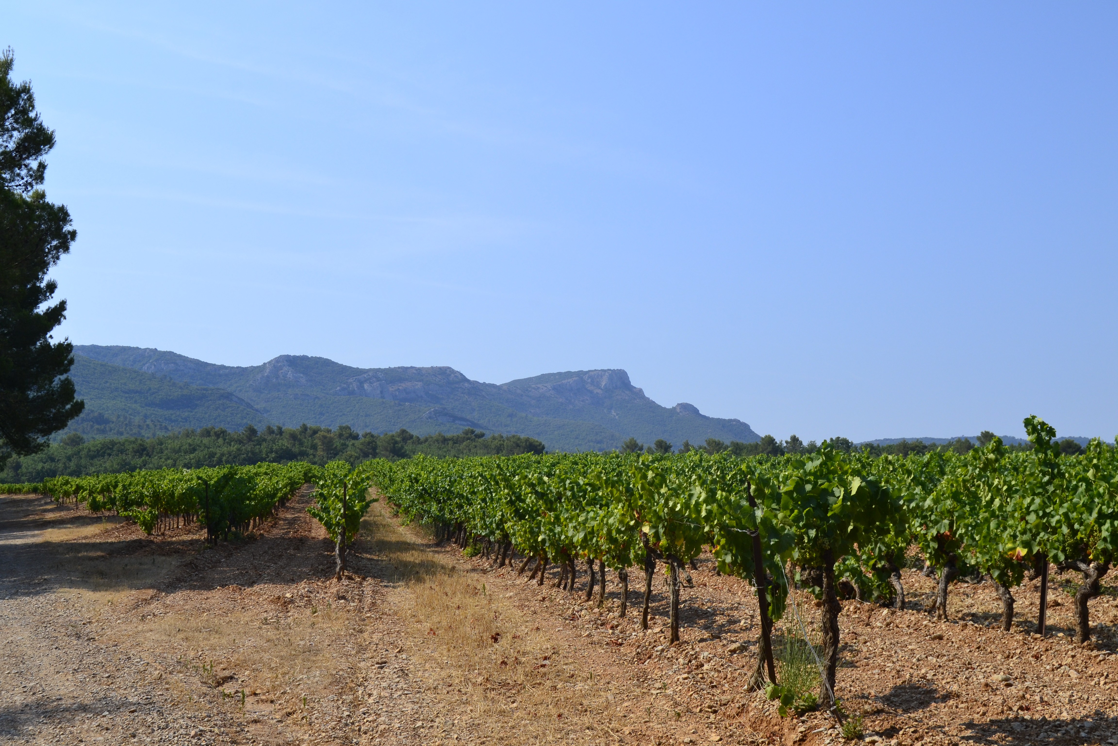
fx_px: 1397
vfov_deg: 29.9
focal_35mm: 45
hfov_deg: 43.6
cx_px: 559
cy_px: 373
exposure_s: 1/500
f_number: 11
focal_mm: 30
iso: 400
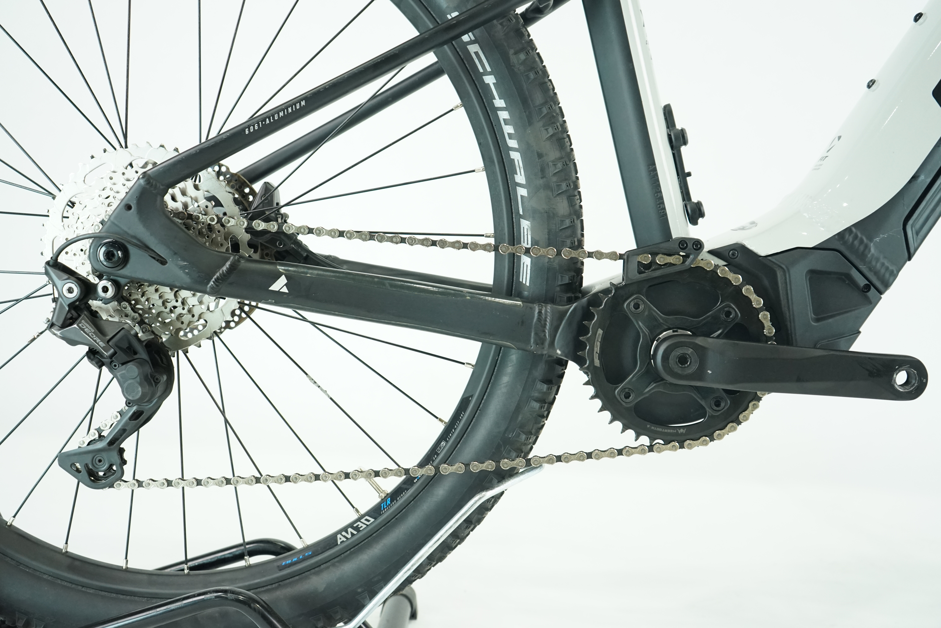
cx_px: 470
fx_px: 836
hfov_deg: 58.7
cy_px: 314
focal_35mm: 32
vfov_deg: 41.1
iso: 2000
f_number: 4.5
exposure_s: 1/200
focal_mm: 32
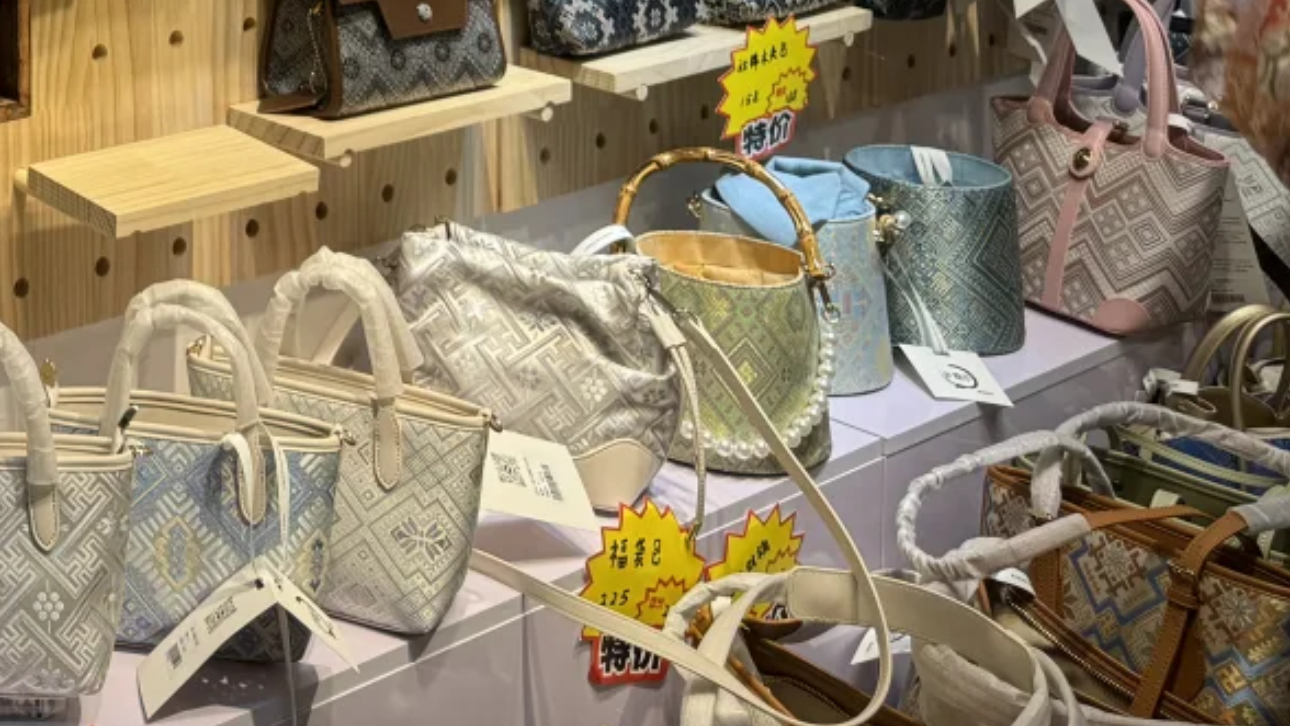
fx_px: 2190
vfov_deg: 16.6
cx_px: -217
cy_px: -452
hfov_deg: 28.9
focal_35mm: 64
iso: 64
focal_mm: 6.86
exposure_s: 1/187
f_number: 1.78
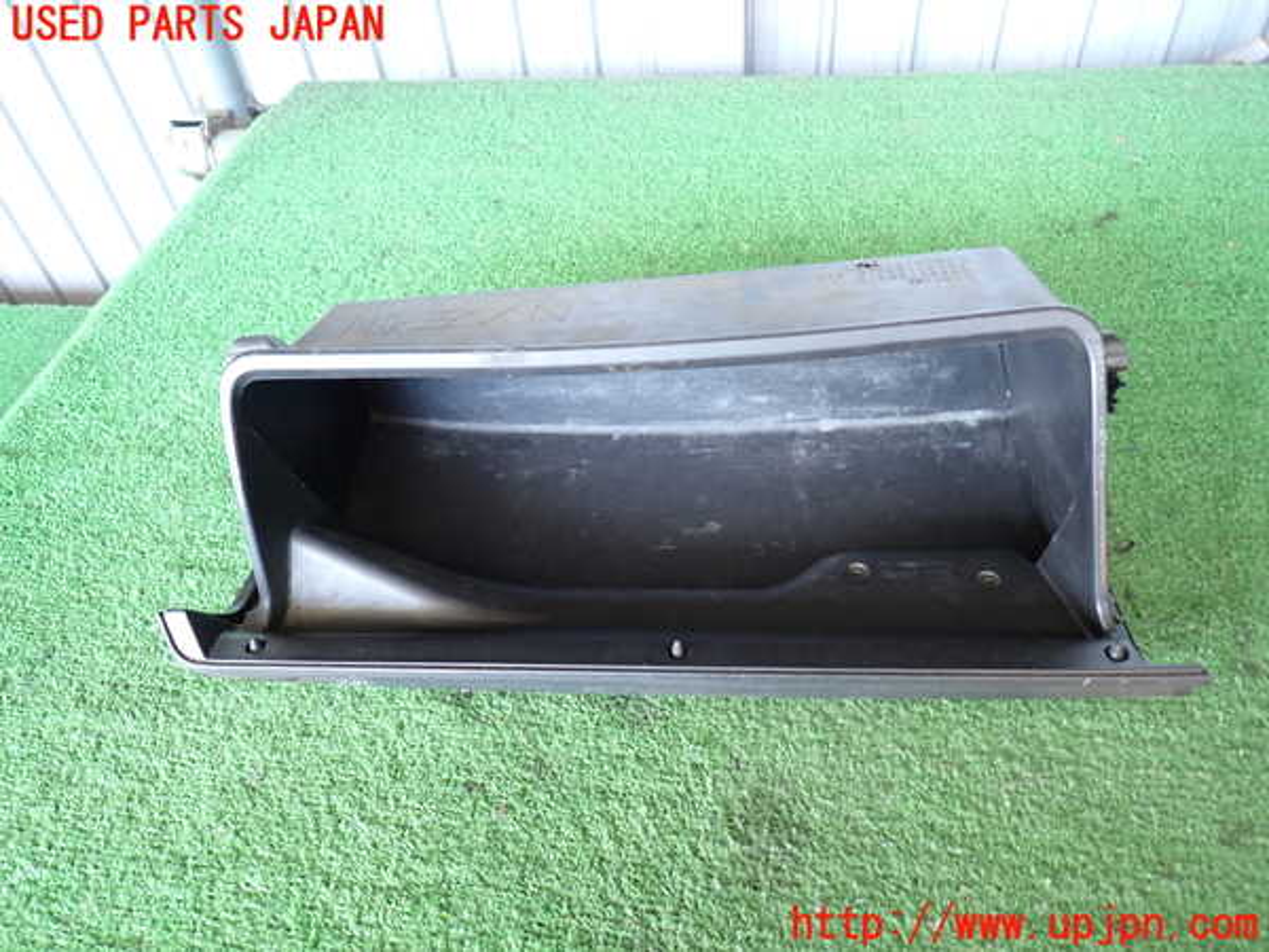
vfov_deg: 54.9
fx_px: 916
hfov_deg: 69.4
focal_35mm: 25
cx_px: 634
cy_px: 476
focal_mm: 4.5
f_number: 2
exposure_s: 1/50
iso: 200
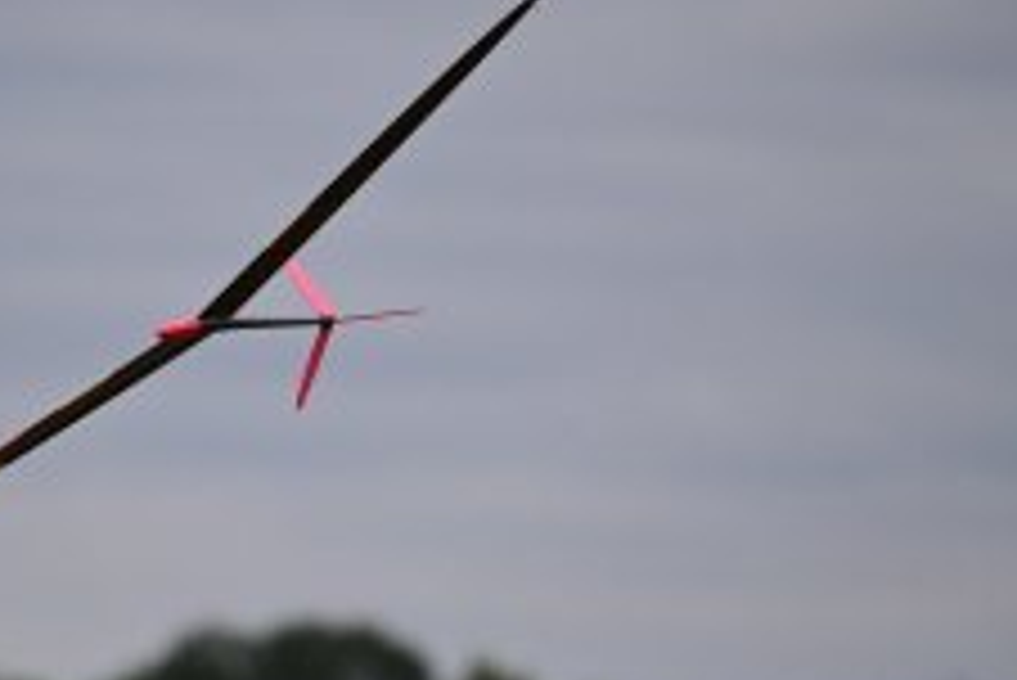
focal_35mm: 878
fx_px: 24818
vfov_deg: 1.6
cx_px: 349
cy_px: 333
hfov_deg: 2.3
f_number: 6.3
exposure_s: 1/4000
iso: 1000
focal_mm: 400
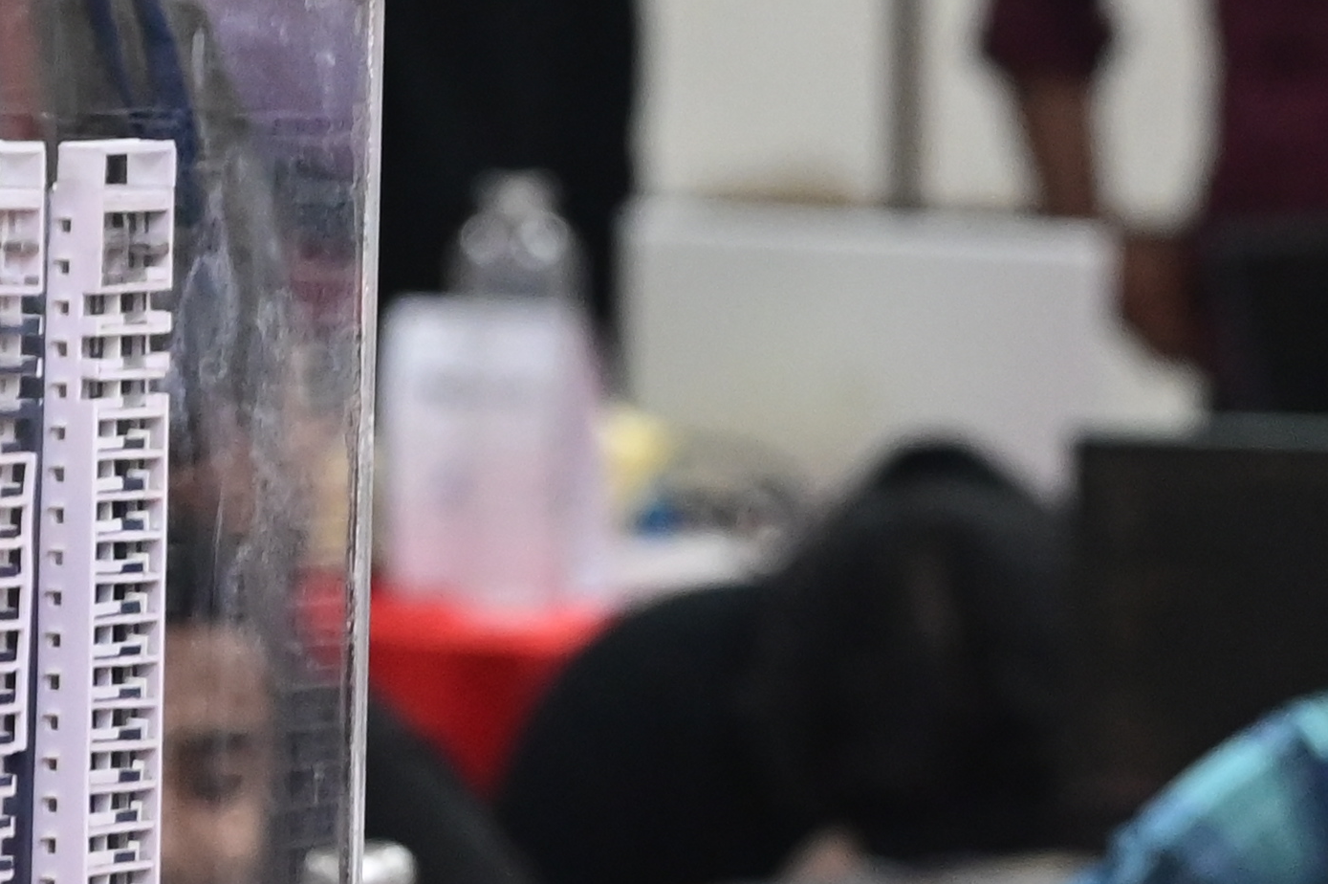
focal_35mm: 444
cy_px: 614
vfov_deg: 3.1
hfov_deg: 4.6
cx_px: 1115
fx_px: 16367
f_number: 4
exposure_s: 1/125
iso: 3200
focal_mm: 102
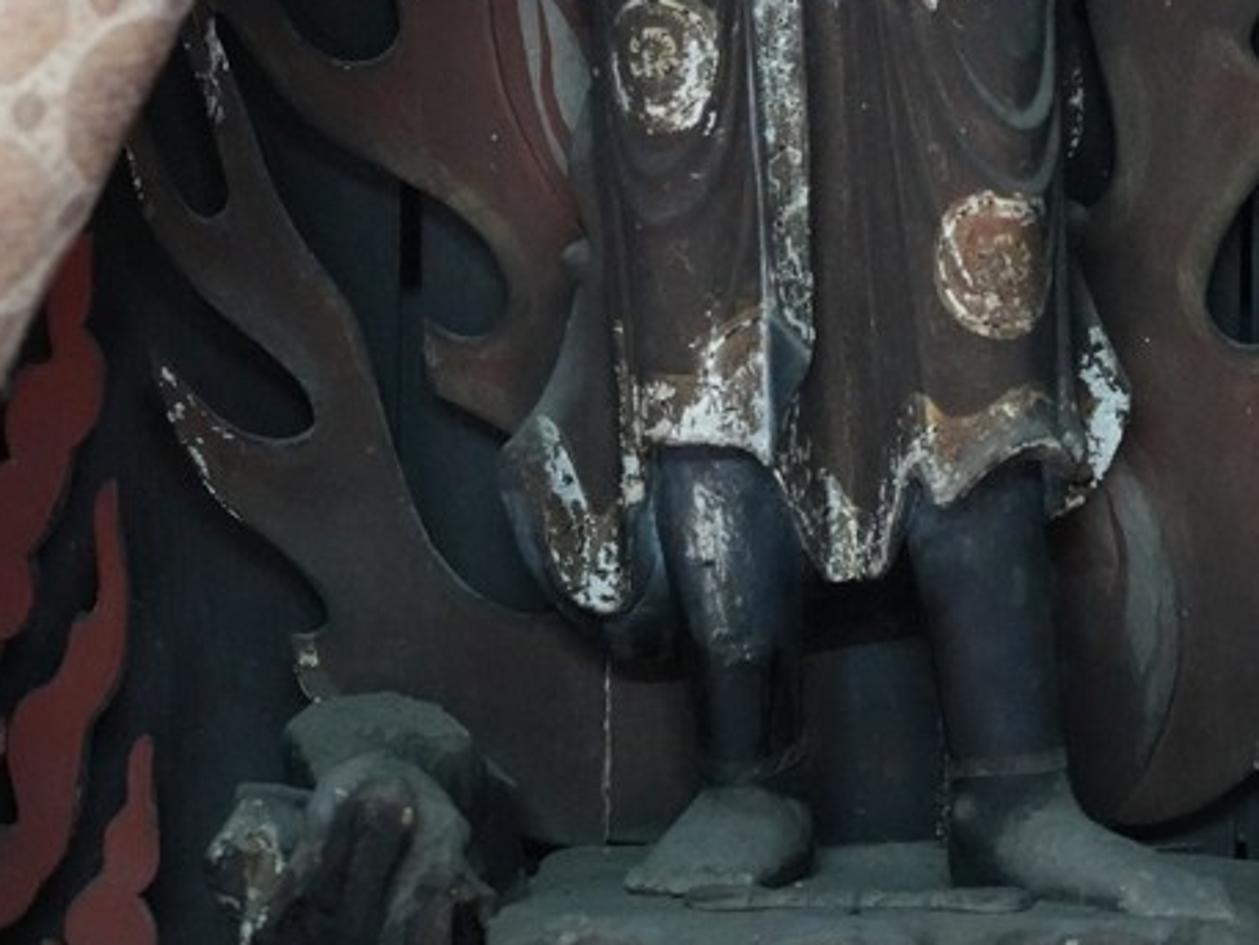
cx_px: 747
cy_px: -347
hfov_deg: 8.8
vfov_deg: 6.5
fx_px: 8222
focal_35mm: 226
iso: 12800
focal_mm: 105
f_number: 4
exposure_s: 1/100
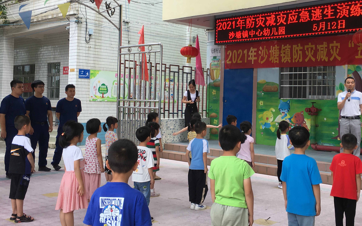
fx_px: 306
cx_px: 180
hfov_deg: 61.2
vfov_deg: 40.4
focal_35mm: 31
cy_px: 136
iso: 25
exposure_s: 1/291
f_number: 2.2
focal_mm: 4.15
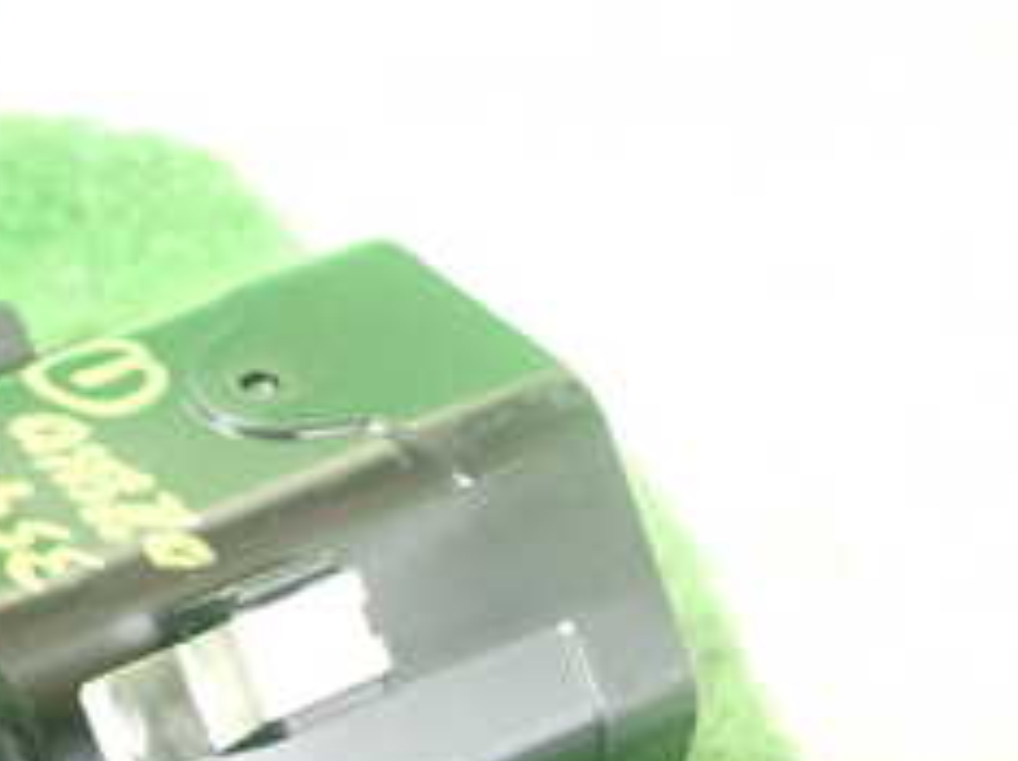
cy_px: 931
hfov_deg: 24.2
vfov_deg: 18.1
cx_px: -17
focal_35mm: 77
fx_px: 2262
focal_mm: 5.5
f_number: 2.3
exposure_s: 1/125
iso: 640
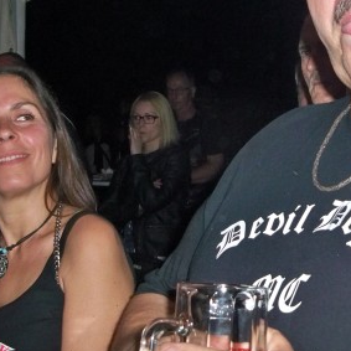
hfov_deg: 24.4
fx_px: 803
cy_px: 119
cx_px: 262
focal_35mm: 70
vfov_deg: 24.5
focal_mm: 6.2
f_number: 3.5
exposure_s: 1/30
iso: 200
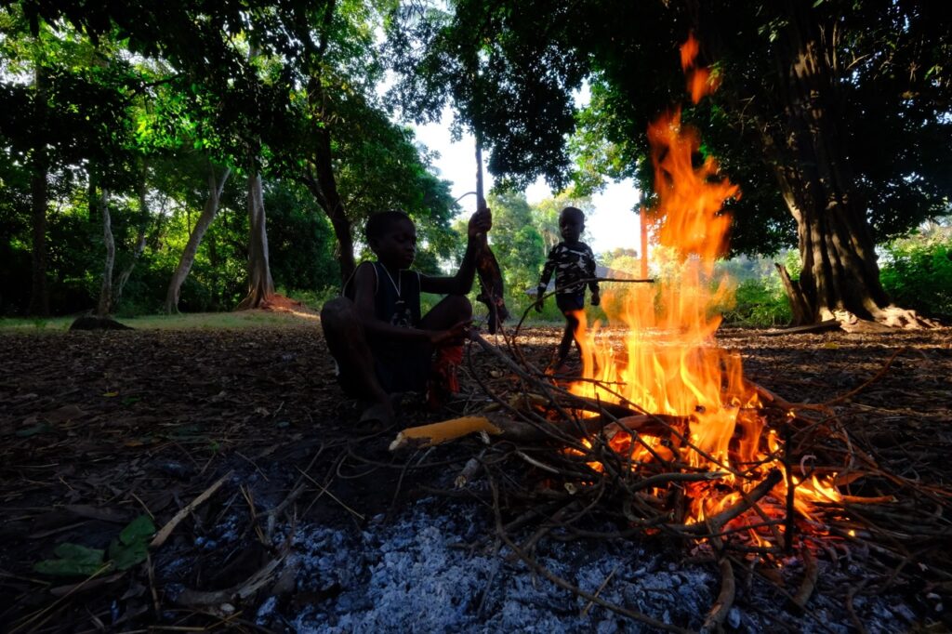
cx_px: 476
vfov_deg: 77.3
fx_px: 397
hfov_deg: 100.4
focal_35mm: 15
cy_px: 317
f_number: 11
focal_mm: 10
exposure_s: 1/125
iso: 2000
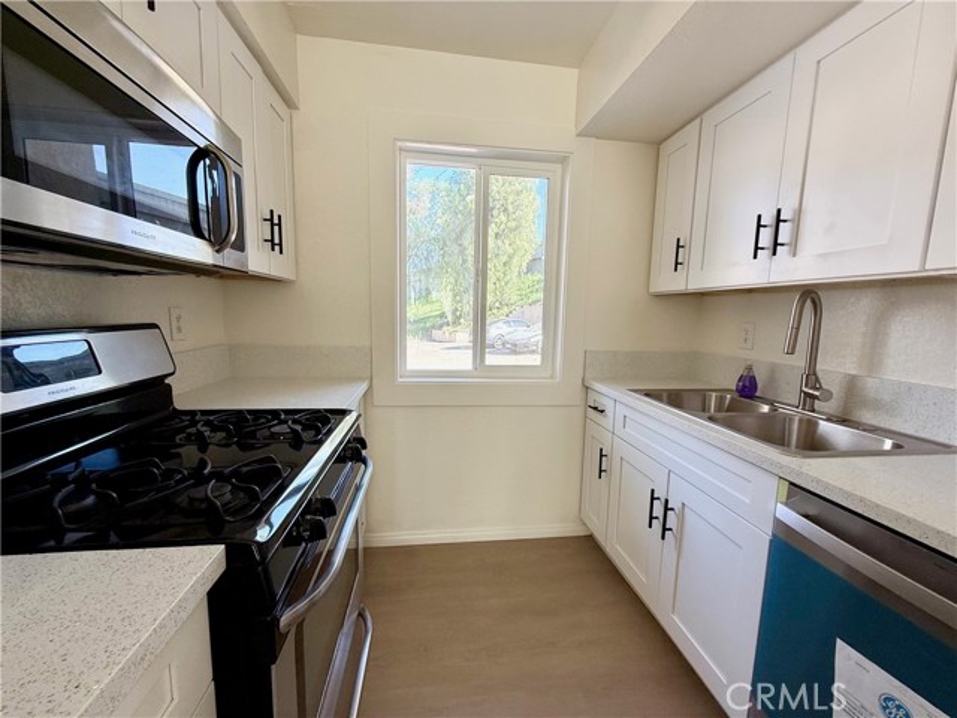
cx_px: 478
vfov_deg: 85.7
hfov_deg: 102.1
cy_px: 359
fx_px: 387
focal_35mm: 14
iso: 64
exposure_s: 1/110
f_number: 2.2
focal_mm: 2.22
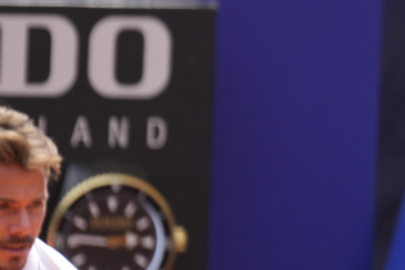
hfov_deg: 2.7
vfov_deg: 1.8
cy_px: 24
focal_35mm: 763
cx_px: 762
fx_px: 8583
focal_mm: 200
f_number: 2.8
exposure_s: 1/2500
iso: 320
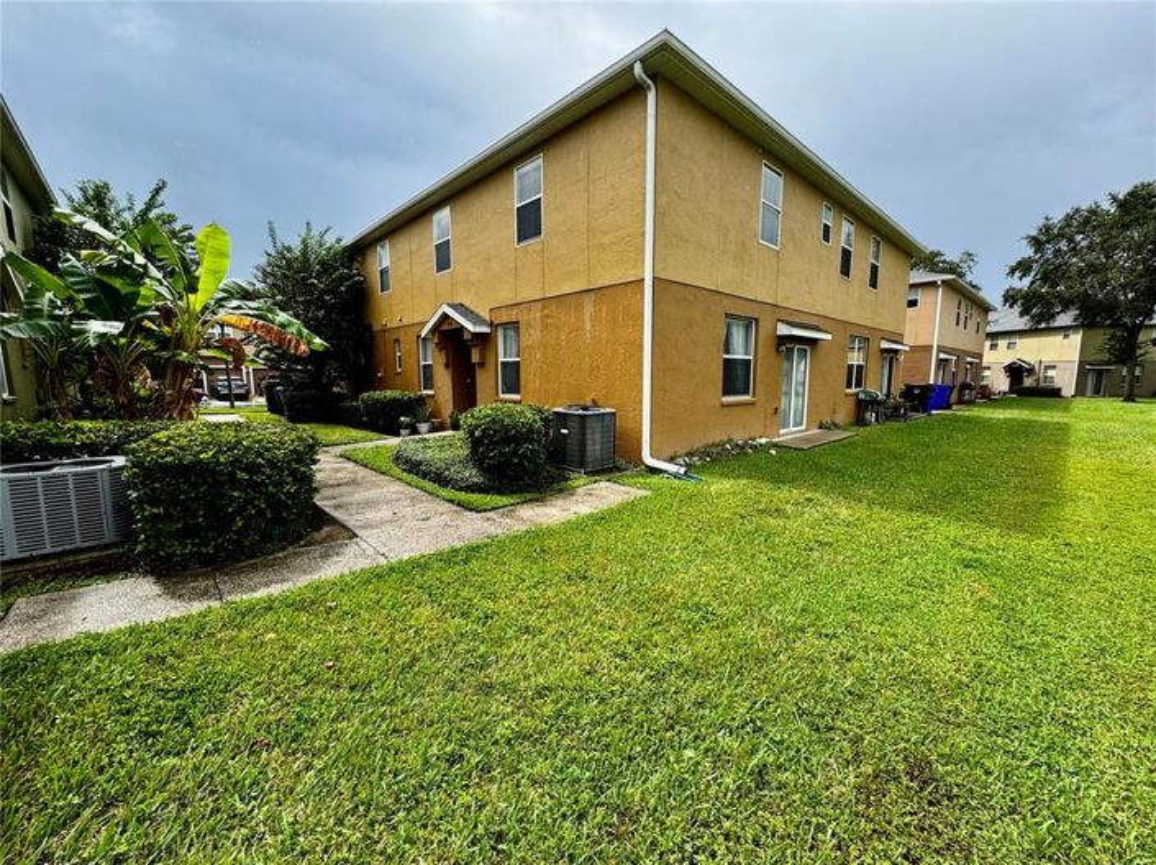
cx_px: 578
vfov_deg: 85.6
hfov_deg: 102.1
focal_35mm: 14
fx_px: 467
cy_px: 432
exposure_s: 1/944
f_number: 2.2
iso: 40
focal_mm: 2.22
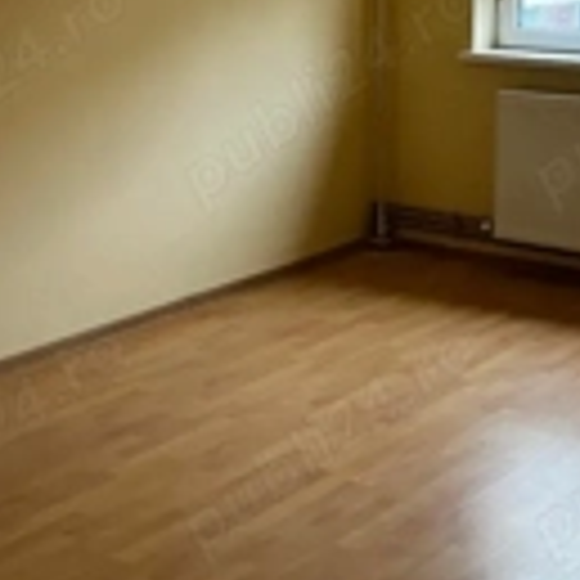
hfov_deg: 24.1
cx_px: 418
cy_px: 144
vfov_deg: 24.1
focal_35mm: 71
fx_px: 1346
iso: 125
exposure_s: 1/60
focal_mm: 5.1
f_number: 1.6
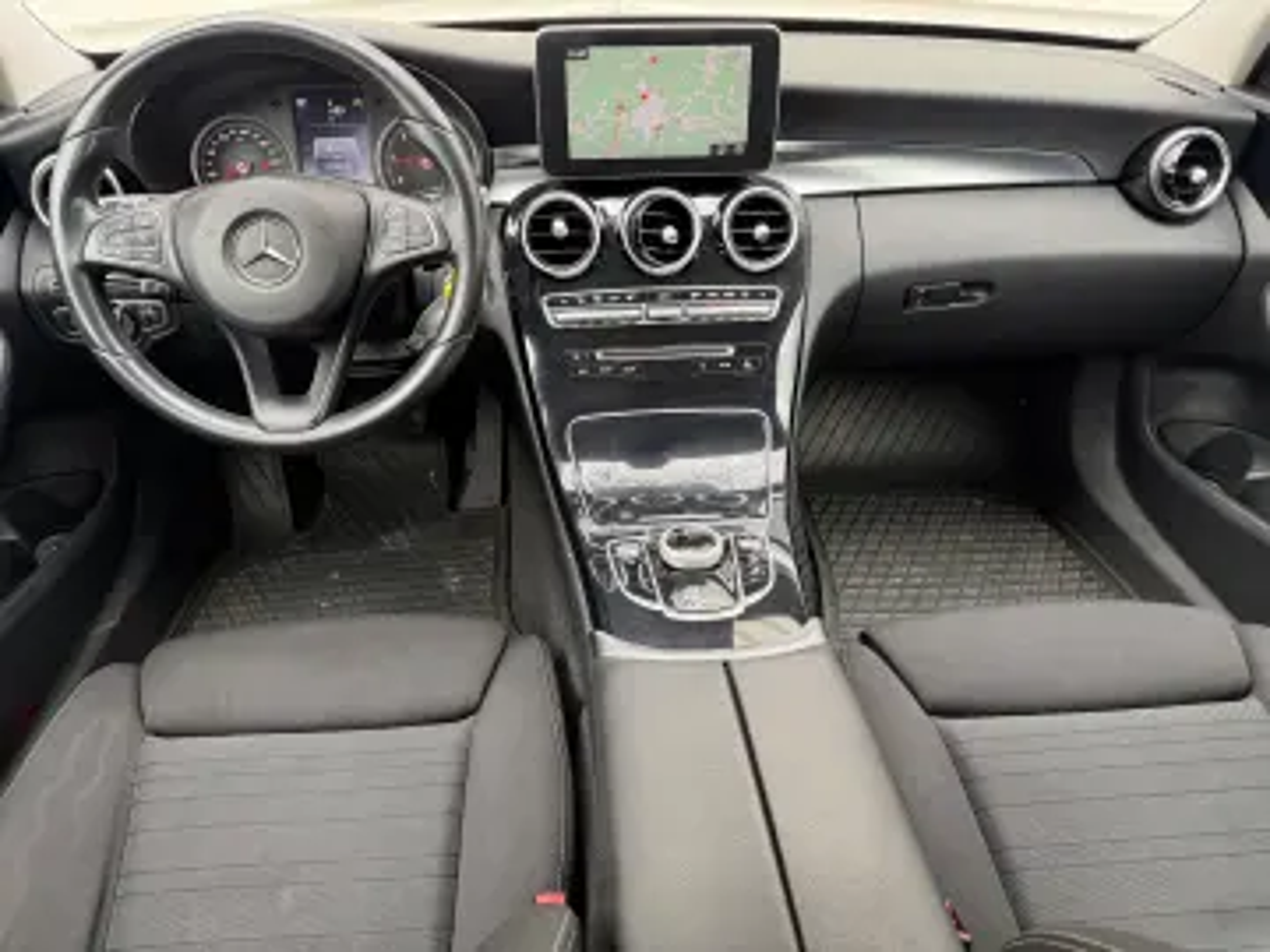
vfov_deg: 56.8
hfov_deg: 71.6
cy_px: 476
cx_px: 635
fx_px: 881
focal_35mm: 24
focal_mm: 6.76
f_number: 1.78
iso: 200
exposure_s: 1/99
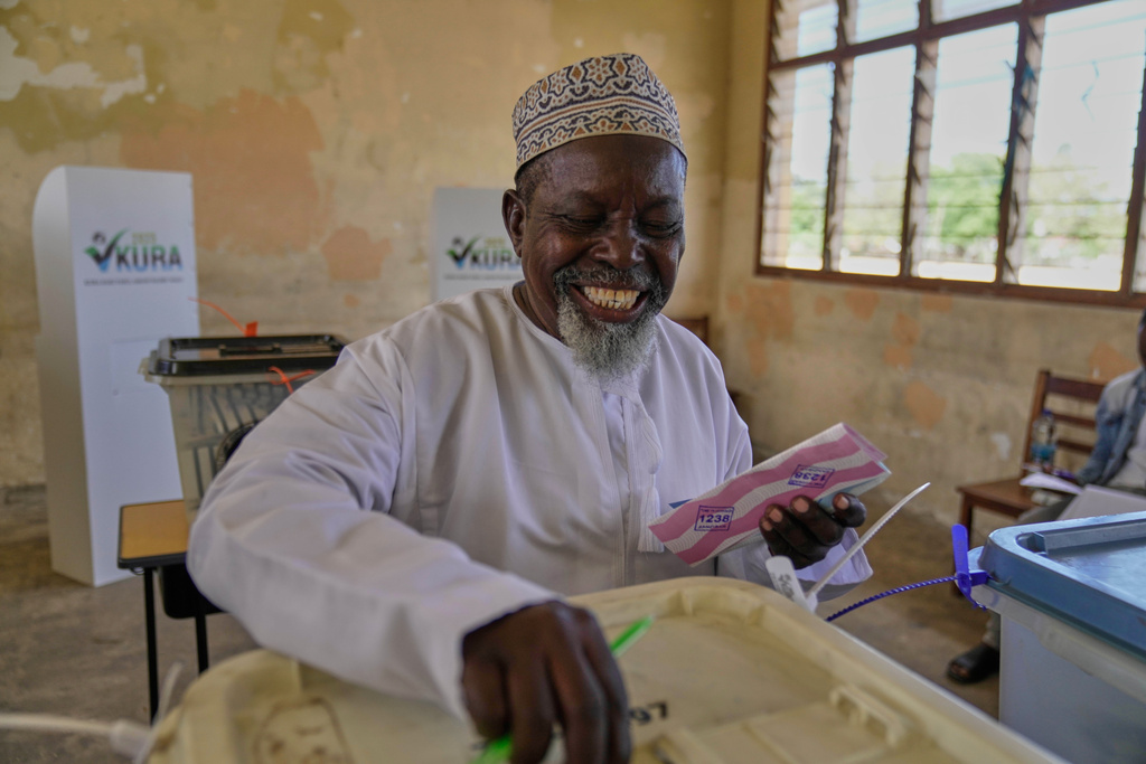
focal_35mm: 29
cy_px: 382
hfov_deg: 63.7
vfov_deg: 45.0
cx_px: 573
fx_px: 923
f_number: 2.8
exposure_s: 1/640
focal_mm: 29
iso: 400
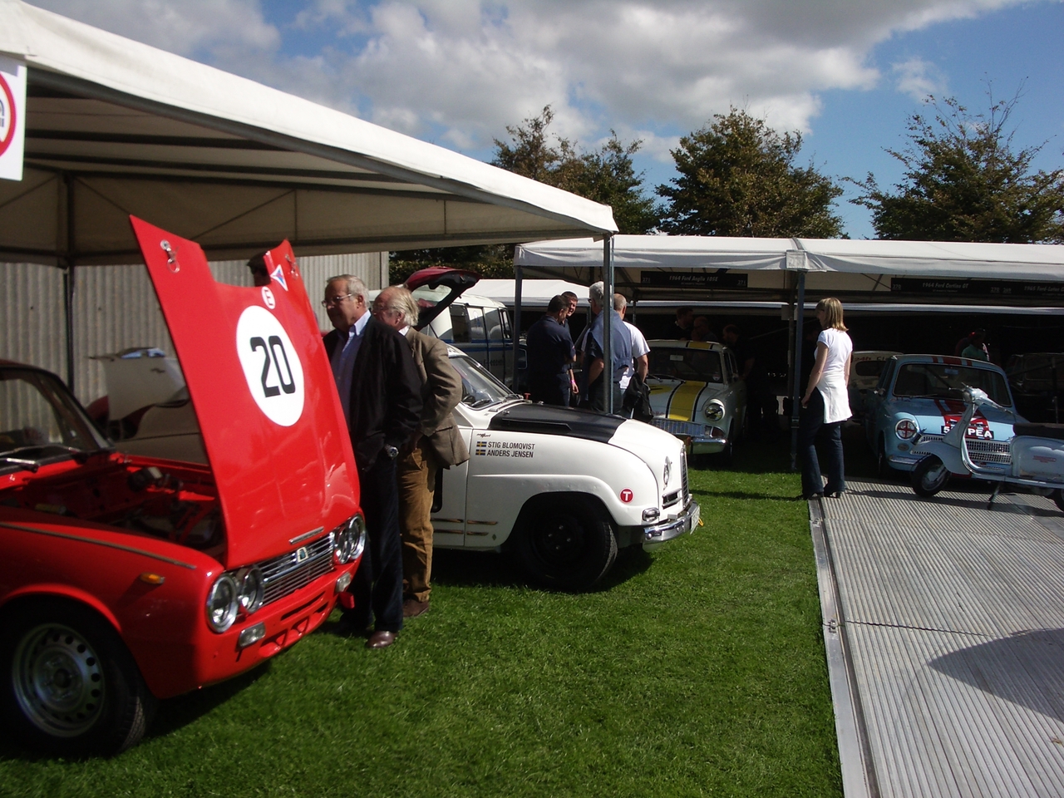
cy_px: 399
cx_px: 532
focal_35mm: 35
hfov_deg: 52.6
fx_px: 1076
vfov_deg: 40.7
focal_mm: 5.8
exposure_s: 1/800
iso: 80
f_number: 4.3
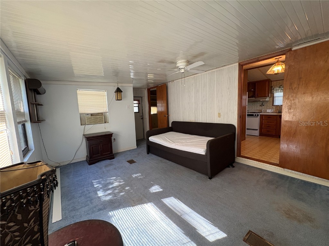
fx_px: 133
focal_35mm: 14
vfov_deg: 85.7
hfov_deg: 102.1
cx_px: 164
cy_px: 123
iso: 200
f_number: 2.2
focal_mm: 2.22
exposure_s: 1/60
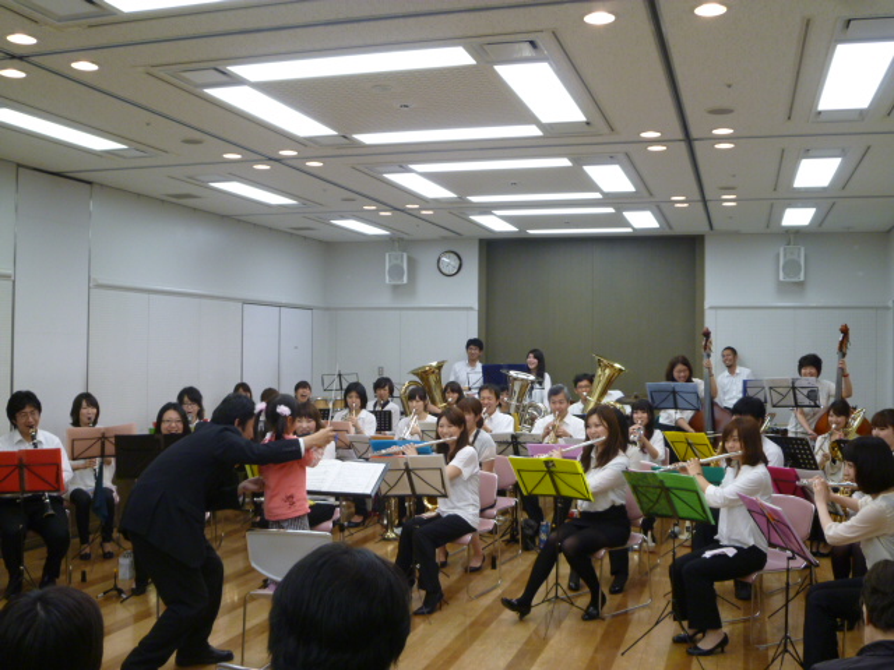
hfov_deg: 49.0
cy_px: 335
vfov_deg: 37.7
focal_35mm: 38
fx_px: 981
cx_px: 447
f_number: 3.5
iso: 200
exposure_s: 1/40
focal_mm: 6.8
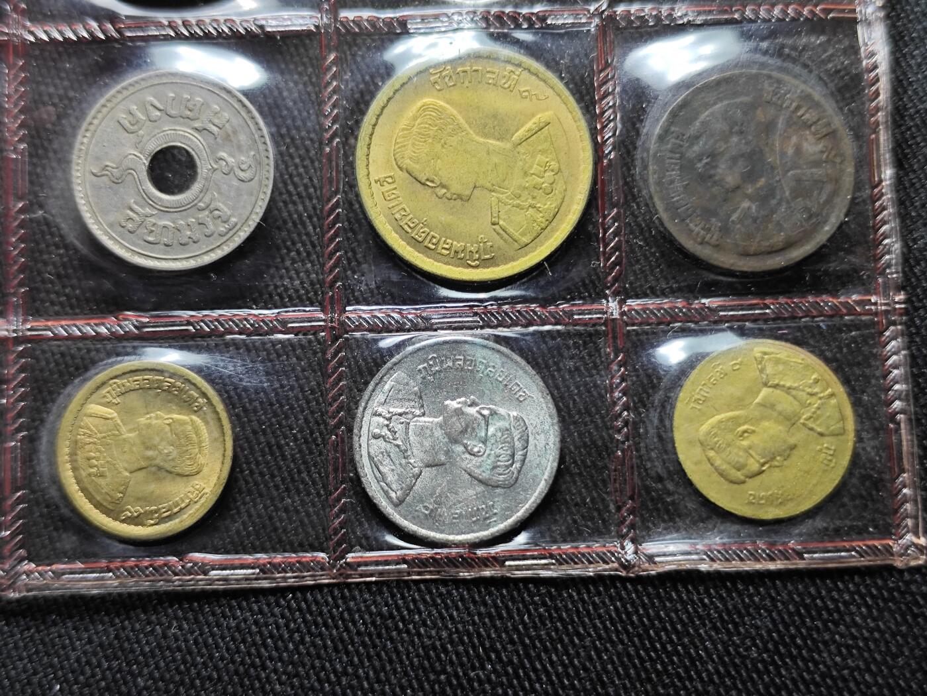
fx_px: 1312
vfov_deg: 29.7
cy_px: 348
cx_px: 464
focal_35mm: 49
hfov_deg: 38.9
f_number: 1.6
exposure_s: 1/91.3
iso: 125
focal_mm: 5.84
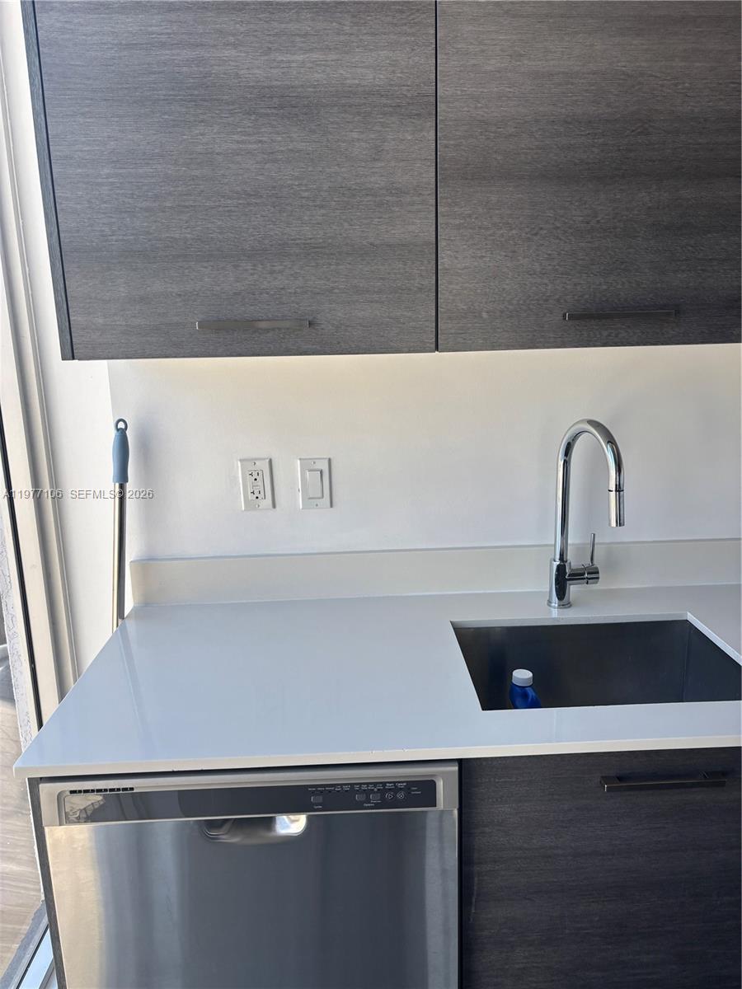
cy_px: 494
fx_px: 743
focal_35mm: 26
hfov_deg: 53.1
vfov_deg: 67.3
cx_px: 371
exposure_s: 1/216
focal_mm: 5.96
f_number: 1.6
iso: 40
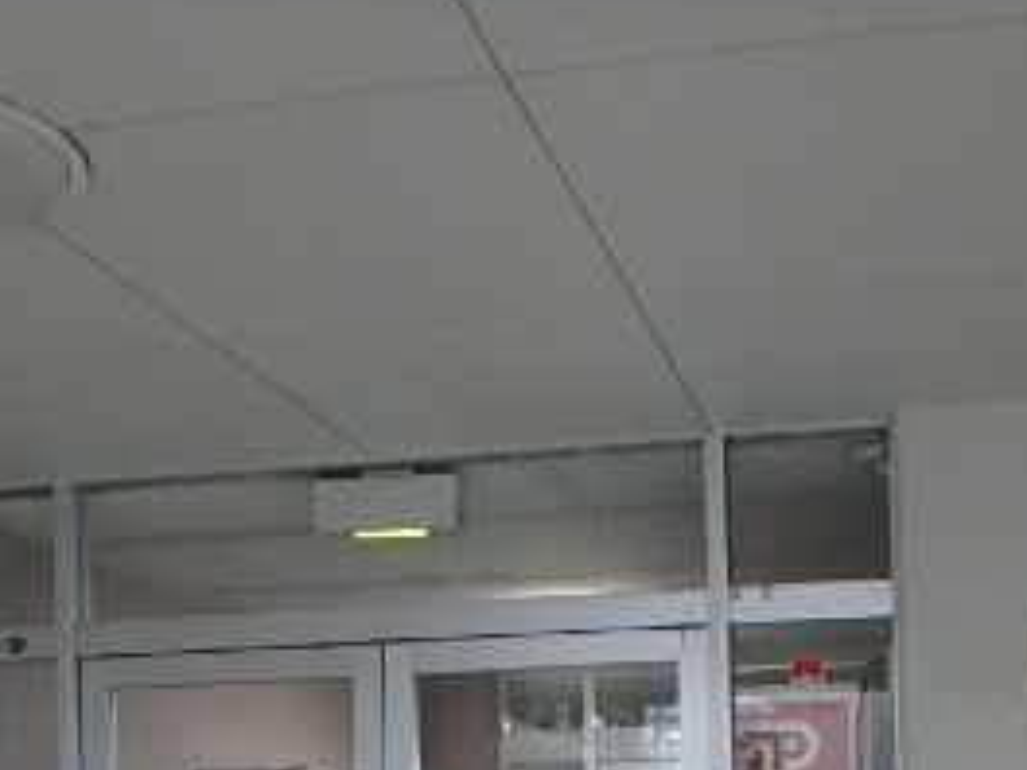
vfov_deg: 26.0
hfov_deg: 37.0
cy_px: 879
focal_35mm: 51
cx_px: 712
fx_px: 1513
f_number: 3.5
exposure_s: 1/30
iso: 250
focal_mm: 3.7
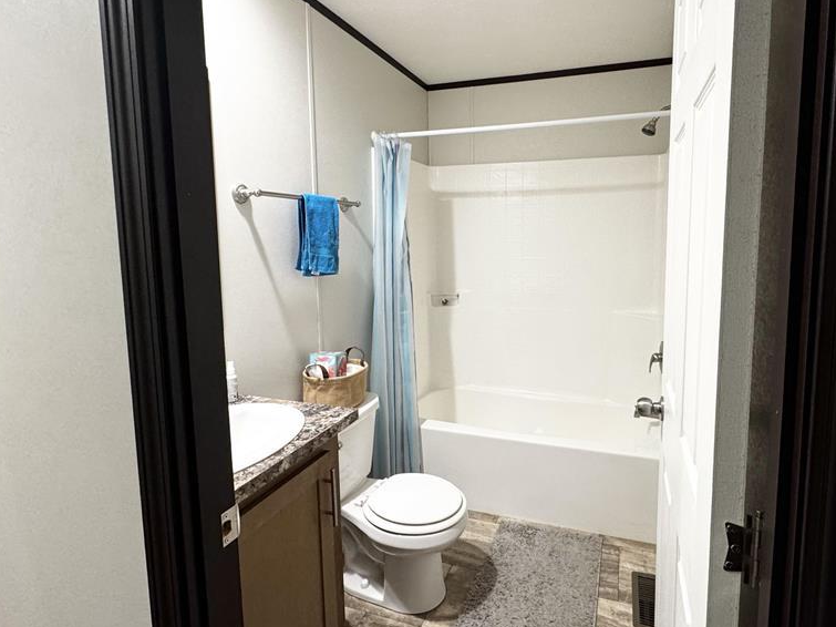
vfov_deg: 68.5
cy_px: 279
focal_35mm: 19
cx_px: 484
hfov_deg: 84.0
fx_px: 459
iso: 250
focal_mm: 2.22
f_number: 2.2
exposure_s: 1/60
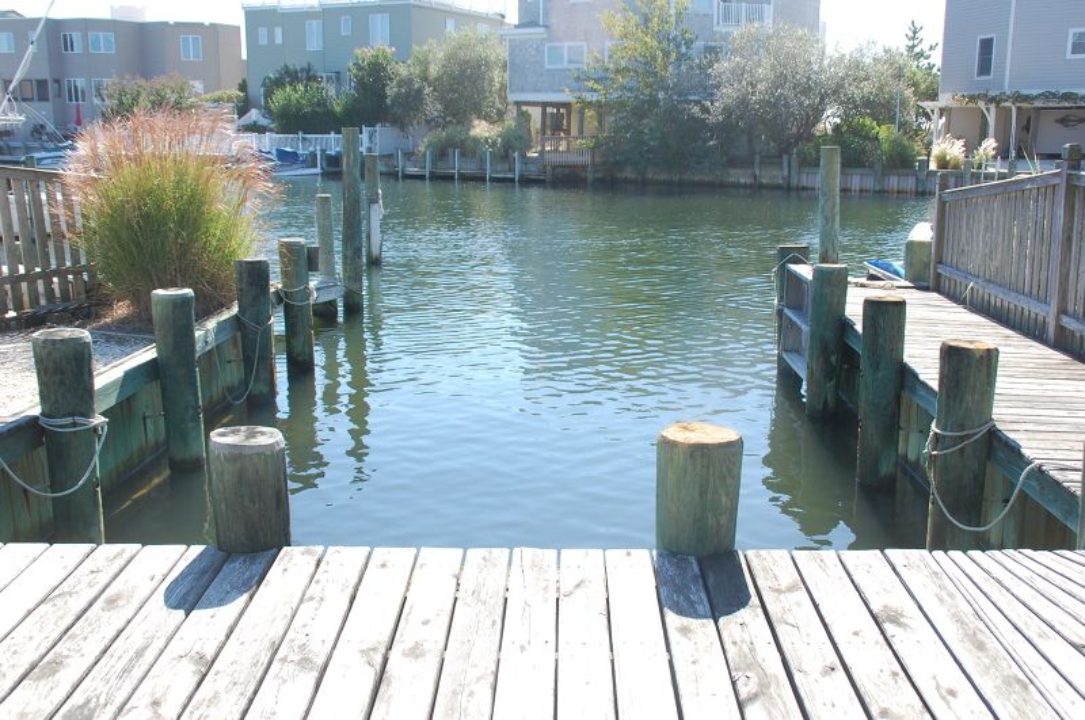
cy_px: 360
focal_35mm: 38
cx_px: 542
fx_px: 1129
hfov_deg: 51.3
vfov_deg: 35.4
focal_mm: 25
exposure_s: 1/250
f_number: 8
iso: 200
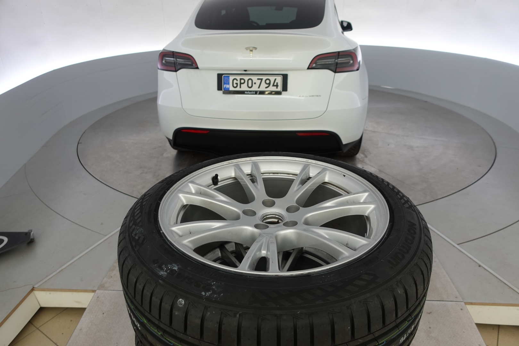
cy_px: 173
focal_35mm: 24
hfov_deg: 73.7
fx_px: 346
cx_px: 260
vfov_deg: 53.1
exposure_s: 1/30
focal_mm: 9.4
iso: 125
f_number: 2.5
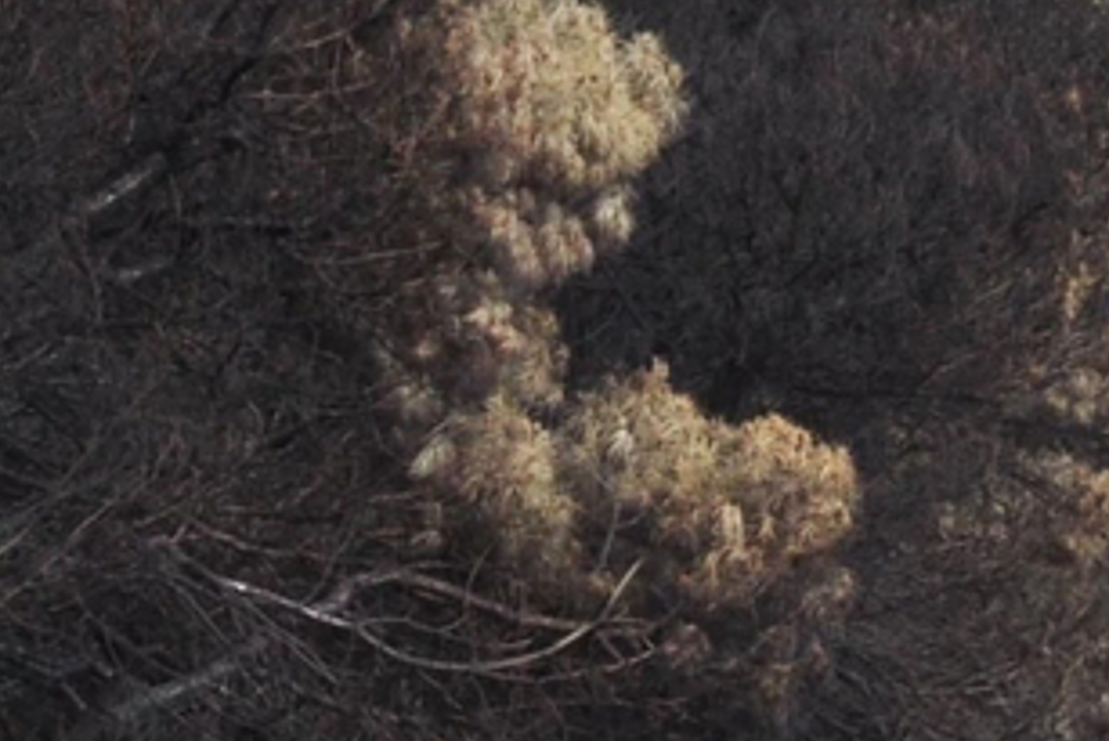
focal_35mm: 332
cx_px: 618
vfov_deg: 4.1
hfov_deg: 6.2
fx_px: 10232
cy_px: 61
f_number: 11
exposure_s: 1/250
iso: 400
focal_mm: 34
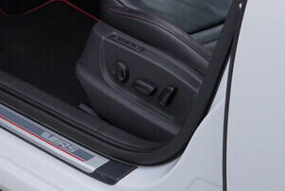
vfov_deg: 10.8
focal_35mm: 122
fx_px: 967
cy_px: -103
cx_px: -52
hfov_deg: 16.1
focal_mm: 24
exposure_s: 1/80
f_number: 4
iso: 125
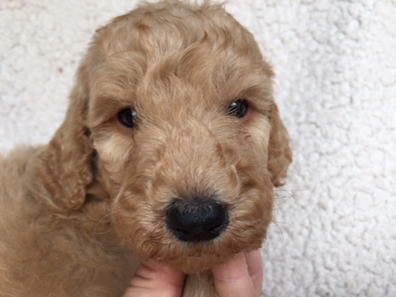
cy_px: 148
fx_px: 332
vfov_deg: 48.2
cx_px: 198
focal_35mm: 29
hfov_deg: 61.7
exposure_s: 1/126
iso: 32
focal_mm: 4.15
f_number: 2.2
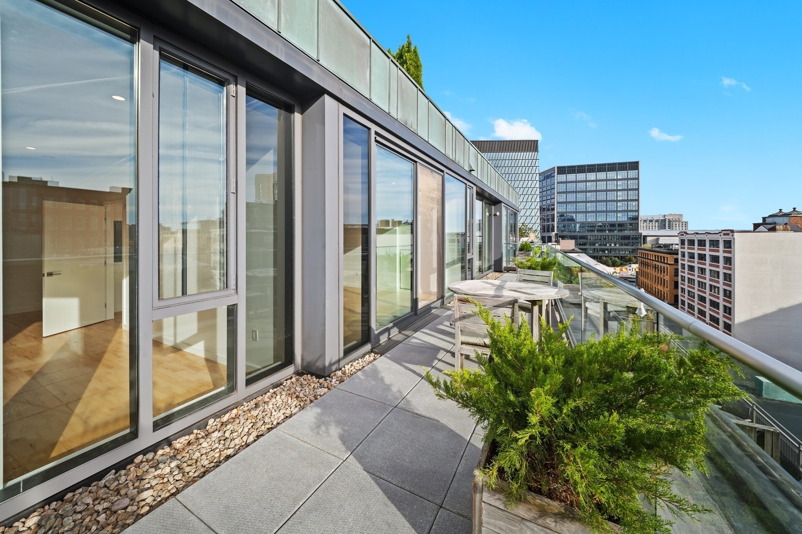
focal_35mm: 12
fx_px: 267
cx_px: 401
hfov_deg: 112.6
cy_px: 267
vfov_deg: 90.0
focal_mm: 12
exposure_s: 1/125
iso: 400
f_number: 10
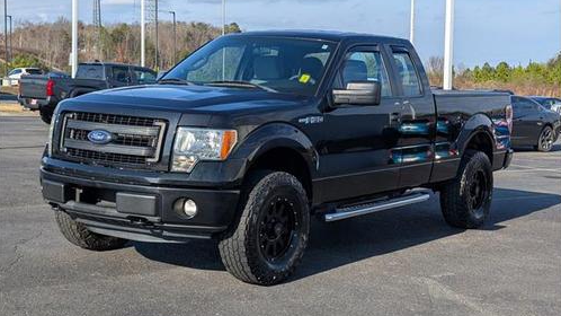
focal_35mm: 54
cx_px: 280
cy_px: 146
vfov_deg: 22.2
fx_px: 803
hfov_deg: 38.5
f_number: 1.68
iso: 20
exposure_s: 1/1111
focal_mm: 6.9
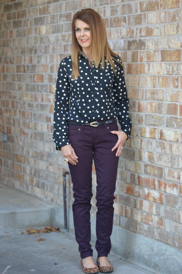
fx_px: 752
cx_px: 91
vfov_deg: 20.6
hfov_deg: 13.8
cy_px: 137
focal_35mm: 99
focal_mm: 66
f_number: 4.2
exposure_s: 1/125
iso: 640
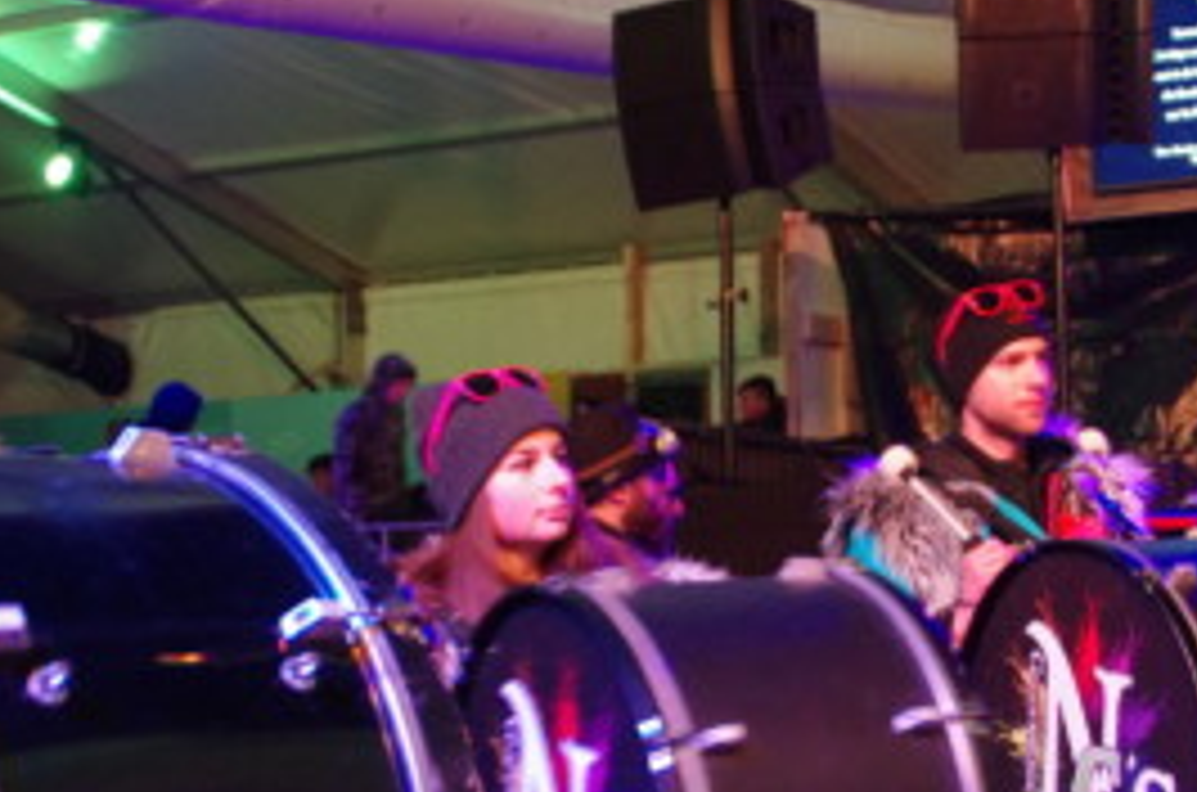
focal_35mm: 93
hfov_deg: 21.9
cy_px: 529
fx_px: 3083
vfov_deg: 14.6
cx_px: 720
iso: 3200
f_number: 4
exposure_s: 1/25
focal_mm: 33
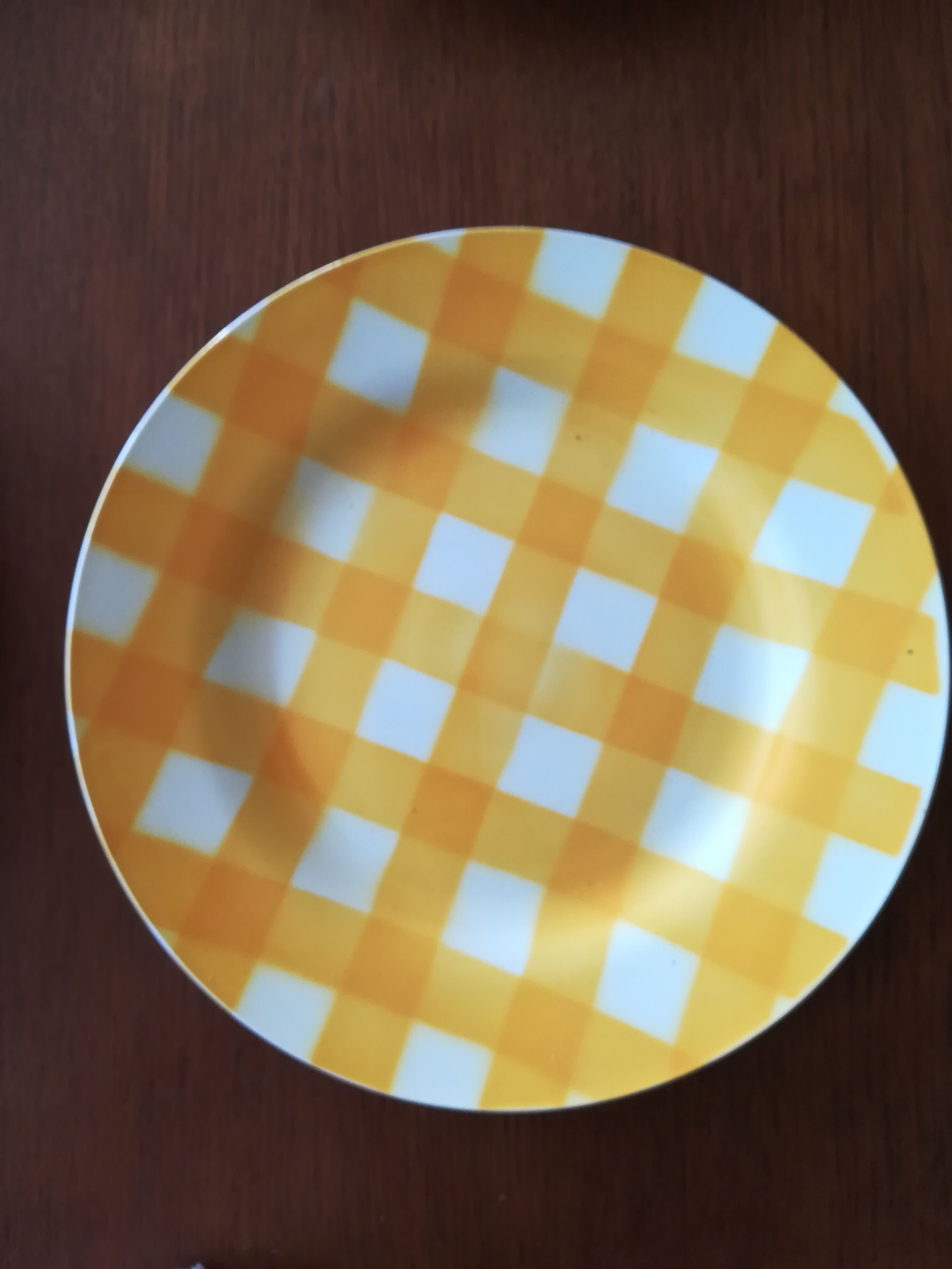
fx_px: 953
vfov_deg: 67.3
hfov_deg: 53.1
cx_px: 476
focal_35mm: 26
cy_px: 634
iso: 160
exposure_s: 1/33.3
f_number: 2.2
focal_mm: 3.83
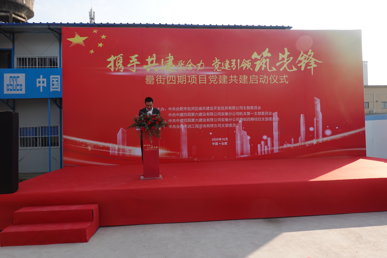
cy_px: 129
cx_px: 194
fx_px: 258
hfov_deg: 73.7
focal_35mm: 24
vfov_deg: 53.1
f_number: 5.6
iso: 125
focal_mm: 9.02
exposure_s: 1/320
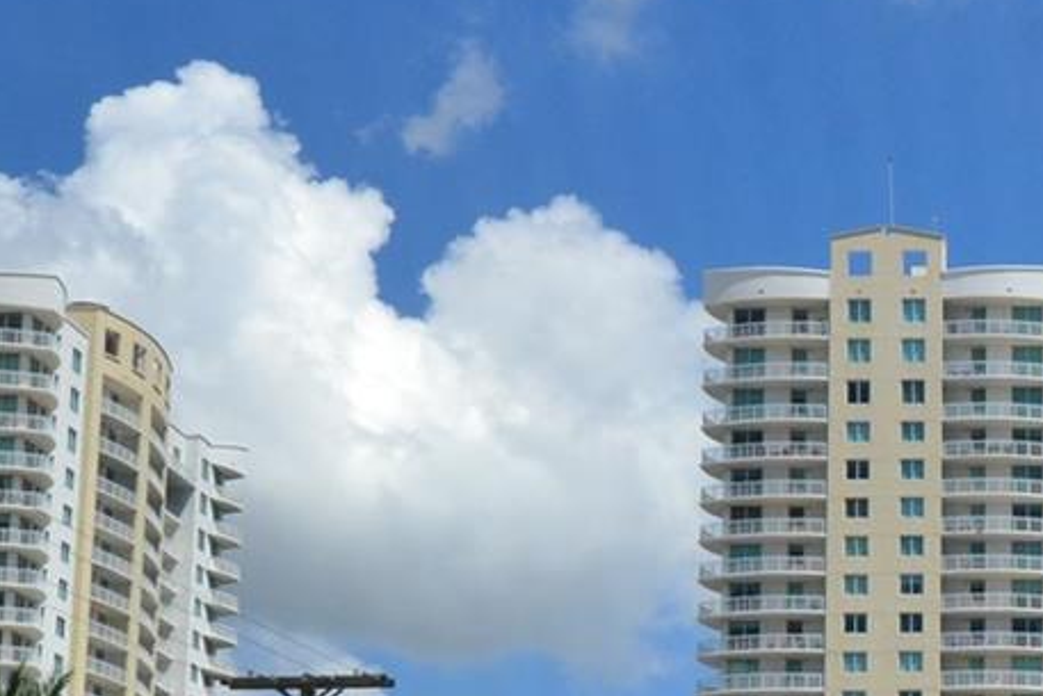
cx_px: 1406
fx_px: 3043
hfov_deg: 18.0
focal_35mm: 105
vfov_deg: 12.8
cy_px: 746
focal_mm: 20
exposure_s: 1/400
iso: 400
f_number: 11
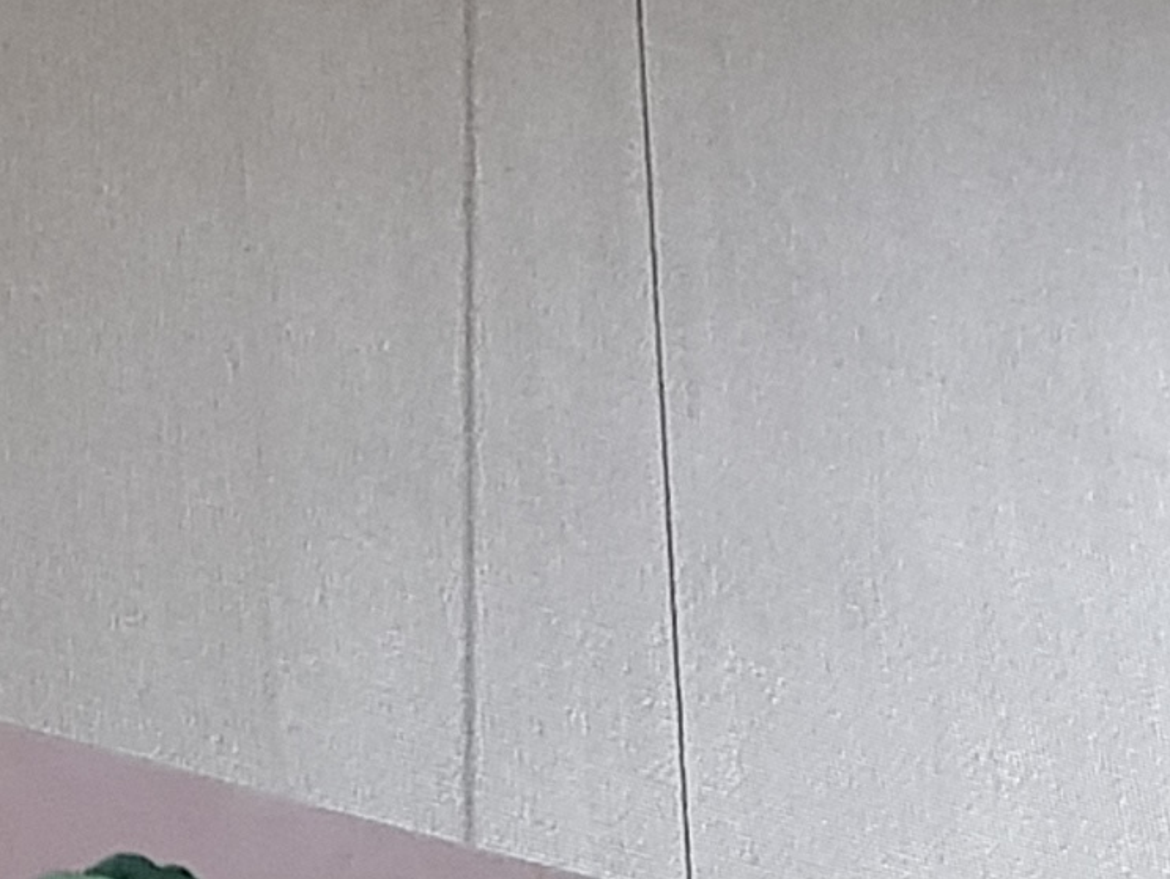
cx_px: -13
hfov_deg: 13.8
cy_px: 2330
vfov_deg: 9.1
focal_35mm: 141
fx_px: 4768
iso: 200
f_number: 1.7
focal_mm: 4.2
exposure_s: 1/15
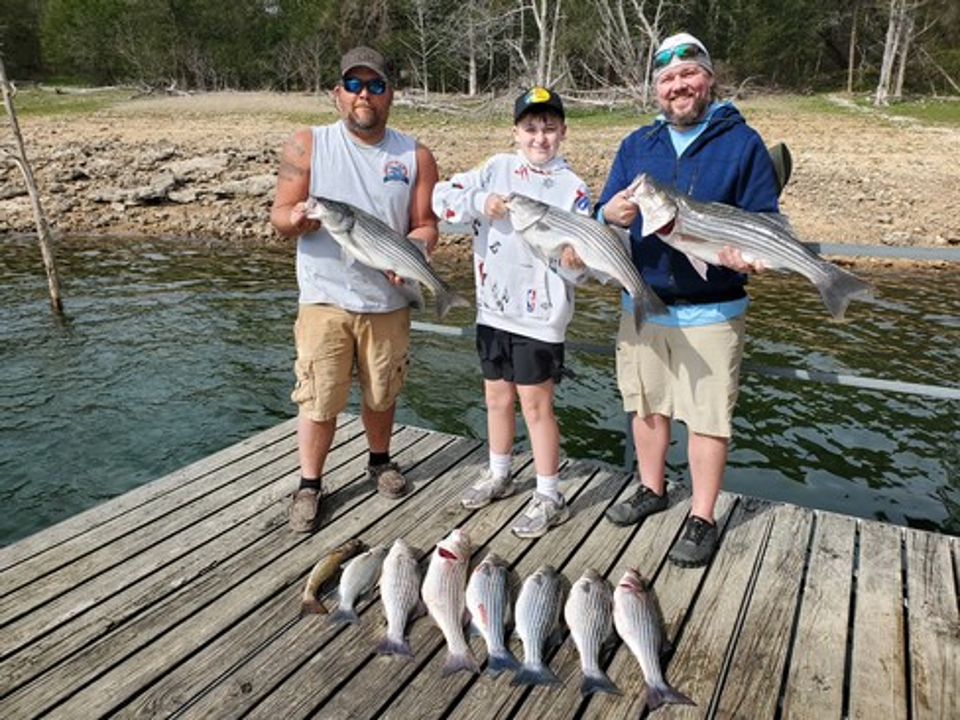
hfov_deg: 67.3
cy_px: 360
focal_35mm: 26
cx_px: 480
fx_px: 721
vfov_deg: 53.1
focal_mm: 4.3
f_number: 2.4
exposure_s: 1/1232
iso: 50
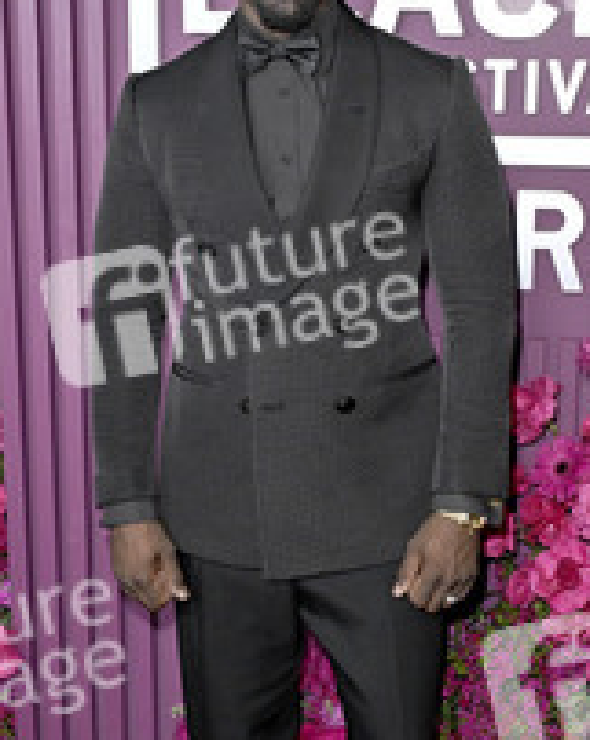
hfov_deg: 22.7
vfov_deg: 28.2
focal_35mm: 67
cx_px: 337
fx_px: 1466
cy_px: 484
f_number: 5.6
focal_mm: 36
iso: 2000
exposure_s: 1/320
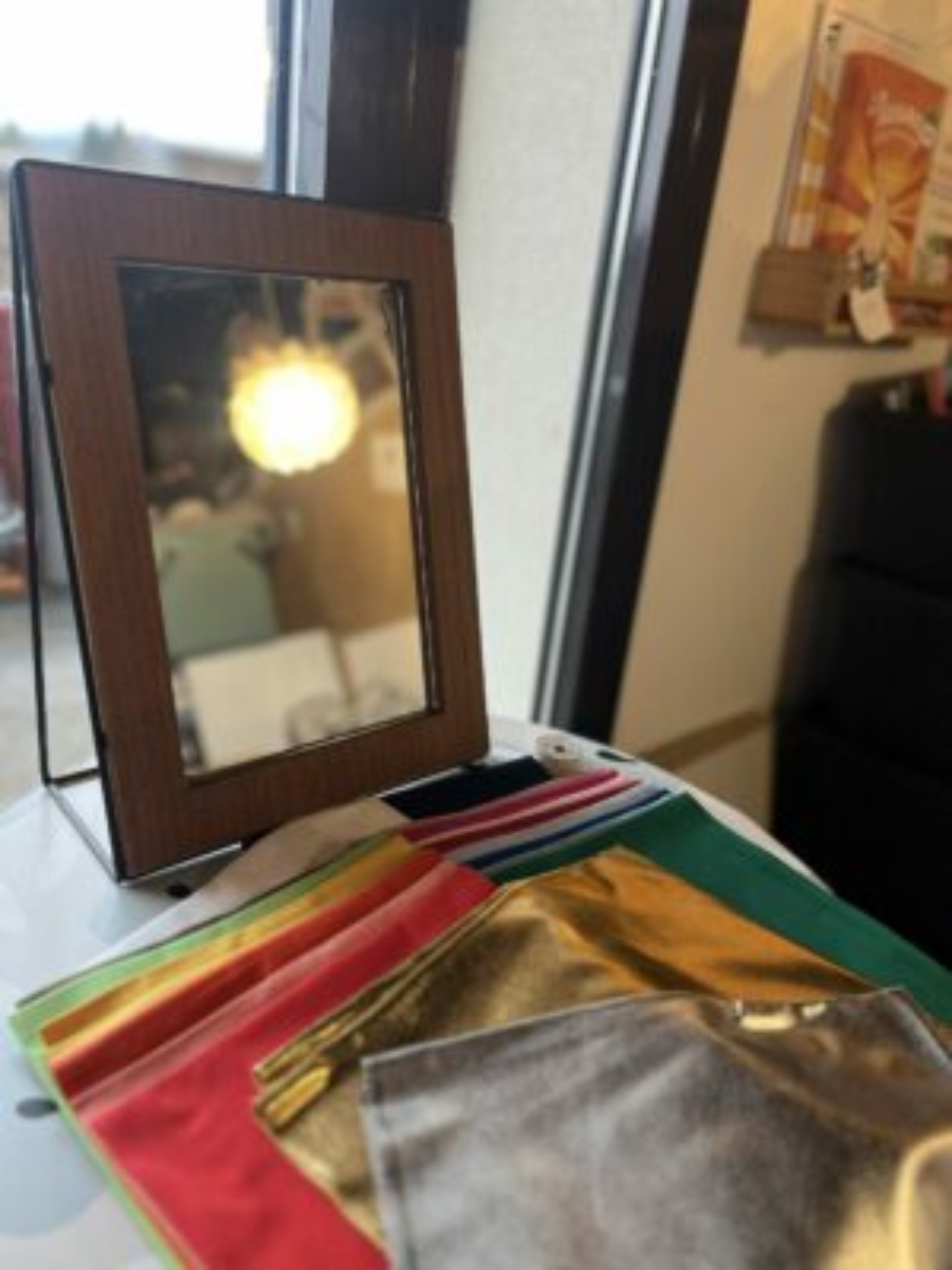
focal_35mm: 26
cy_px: 635
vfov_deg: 67.3
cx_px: 476
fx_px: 953
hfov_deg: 53.1
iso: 125
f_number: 1.6
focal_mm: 5.1
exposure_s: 1/50
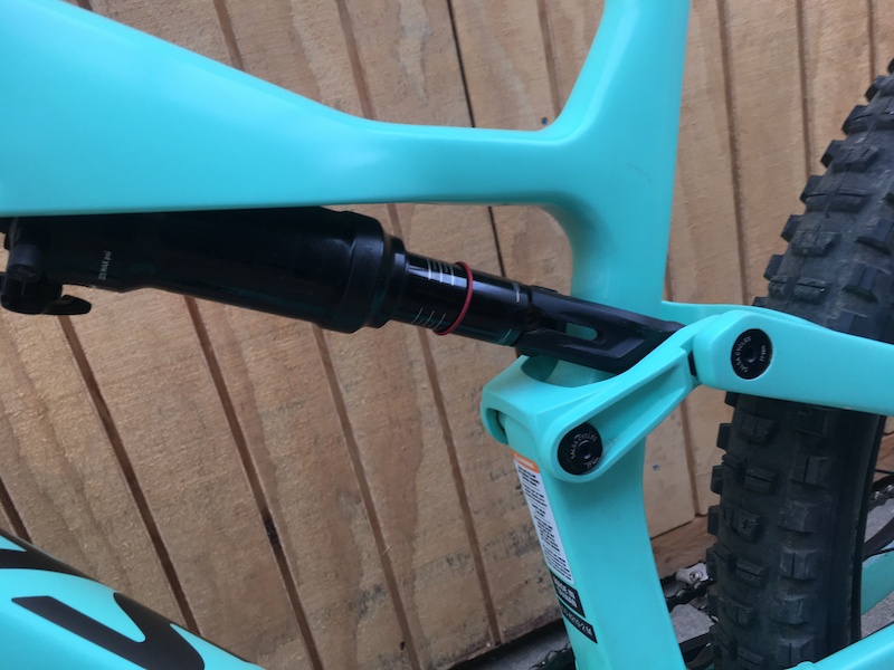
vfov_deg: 48.2
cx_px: 447
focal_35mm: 29
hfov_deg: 61.7
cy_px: 335
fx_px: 749
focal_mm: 4.15
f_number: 2.2
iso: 40
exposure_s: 1/120
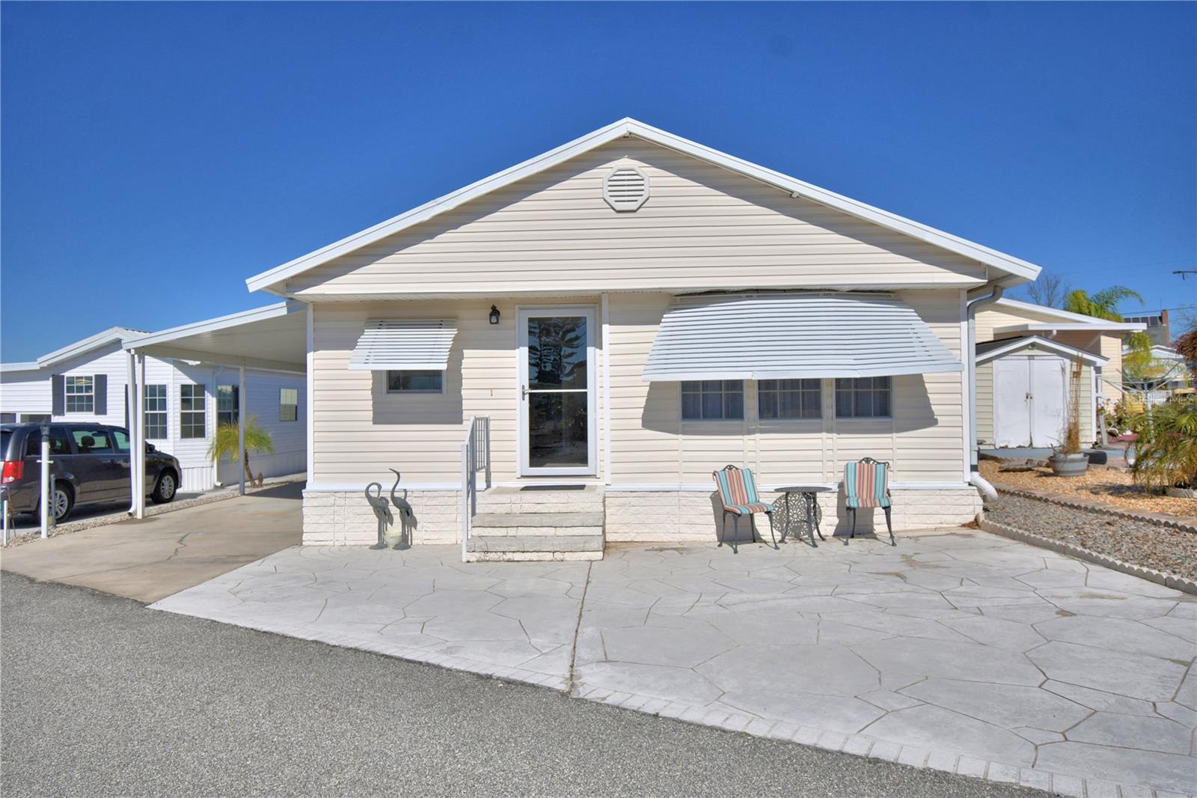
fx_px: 698
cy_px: 399
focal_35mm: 21
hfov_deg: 81.2
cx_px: 598
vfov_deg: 59.5
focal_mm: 14
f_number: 5
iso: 100
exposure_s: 1/2000
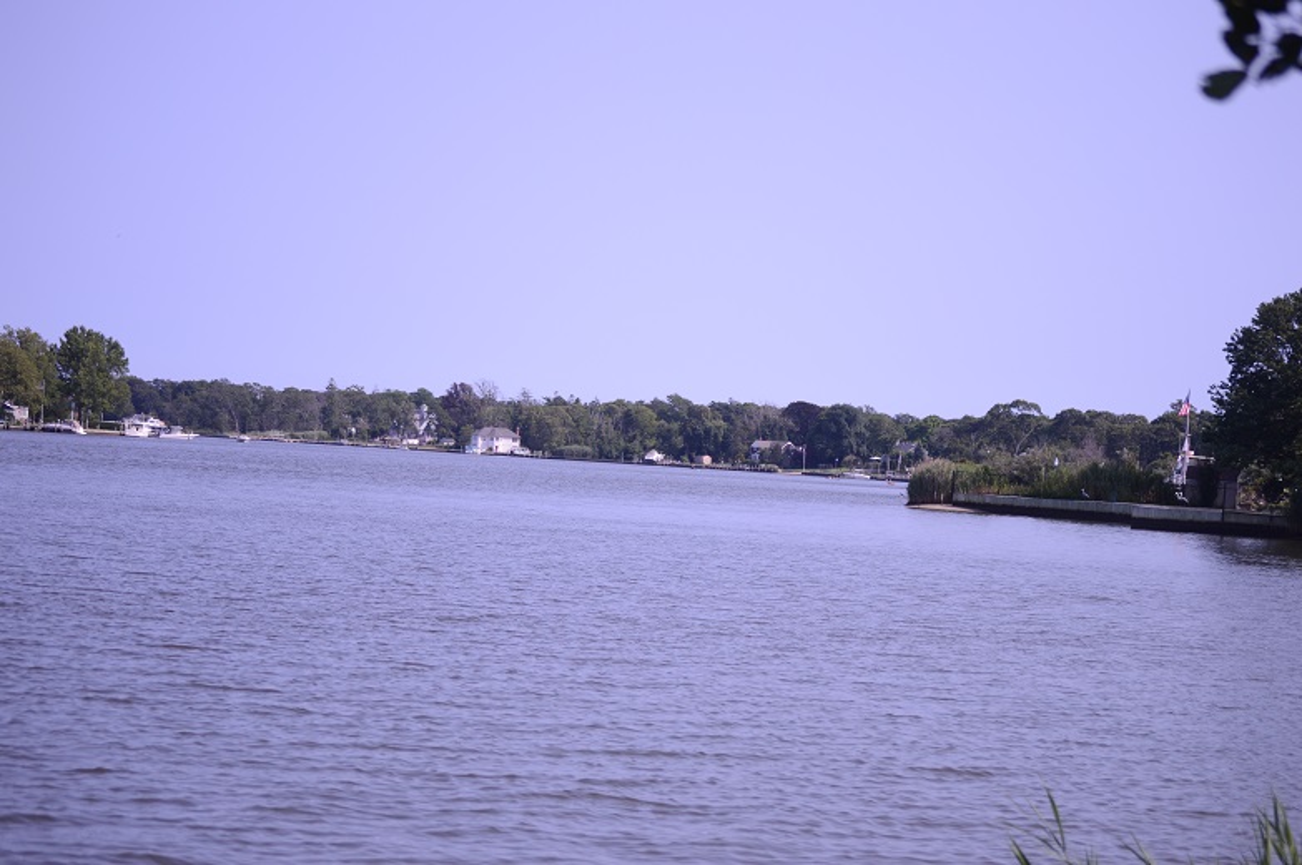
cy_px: 432
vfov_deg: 16.5
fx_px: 2980
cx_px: 651
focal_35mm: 82
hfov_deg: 24.6
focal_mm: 55
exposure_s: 1/800
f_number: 11
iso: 100
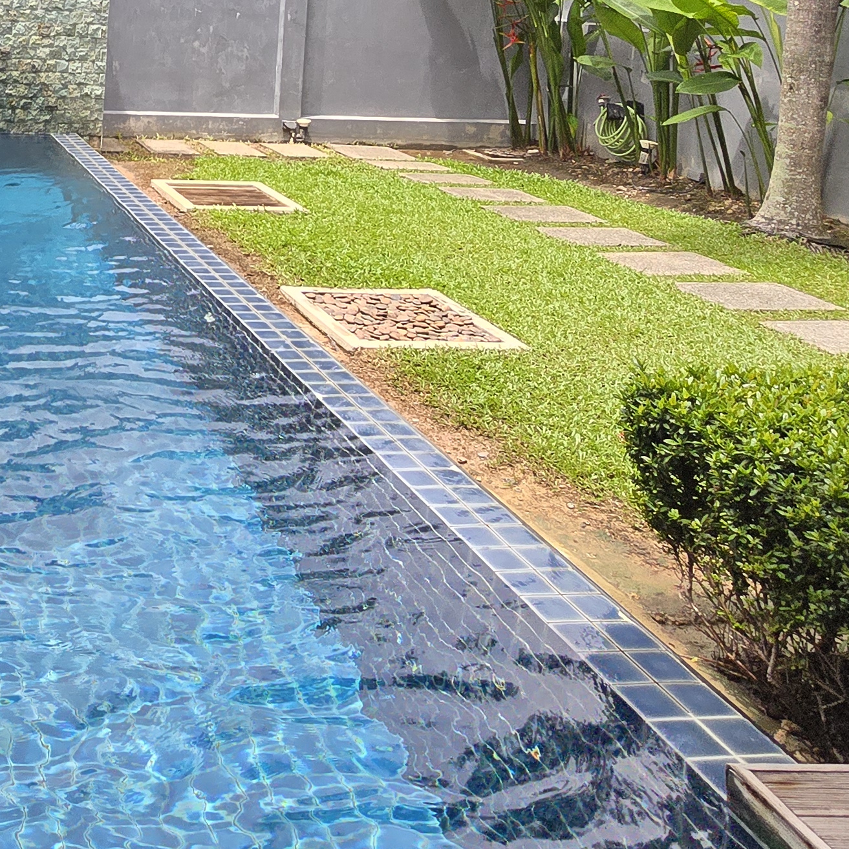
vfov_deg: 42.0
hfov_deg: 37.6
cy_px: 36
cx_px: -129
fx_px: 971
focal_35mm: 35
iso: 125
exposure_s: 1/2000
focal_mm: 2.2
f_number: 2.2
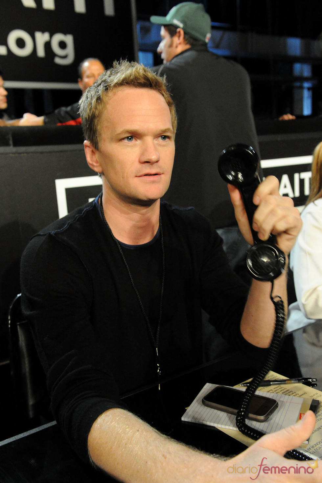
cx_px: 161
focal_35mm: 36
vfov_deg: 53.1
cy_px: 242
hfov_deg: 36.9
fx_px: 483
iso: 12800
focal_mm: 36
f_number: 5.6
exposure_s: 1/200
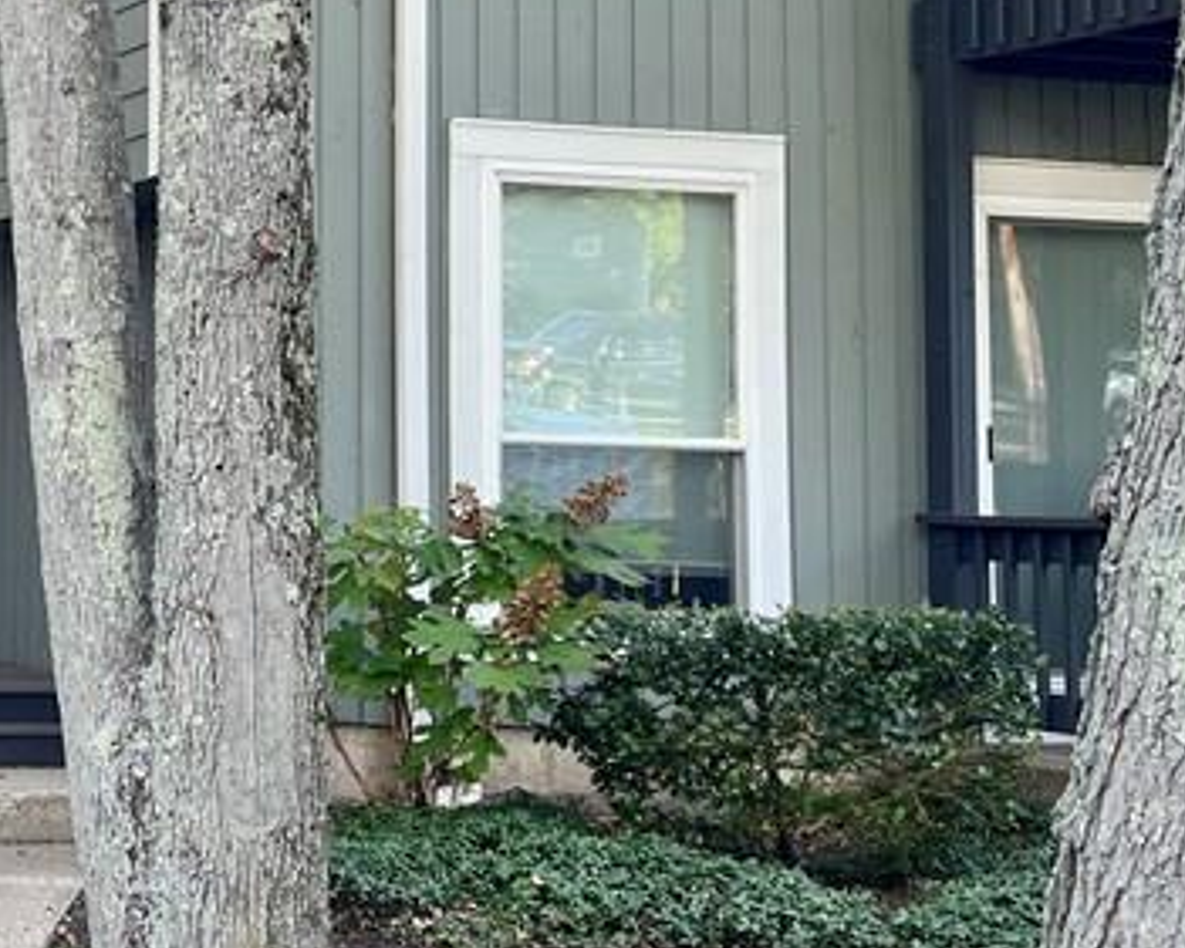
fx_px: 2596
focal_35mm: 74
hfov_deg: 22.4
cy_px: 280
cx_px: -442
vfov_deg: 20.6
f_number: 1.6
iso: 40
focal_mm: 5.1
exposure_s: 1/175
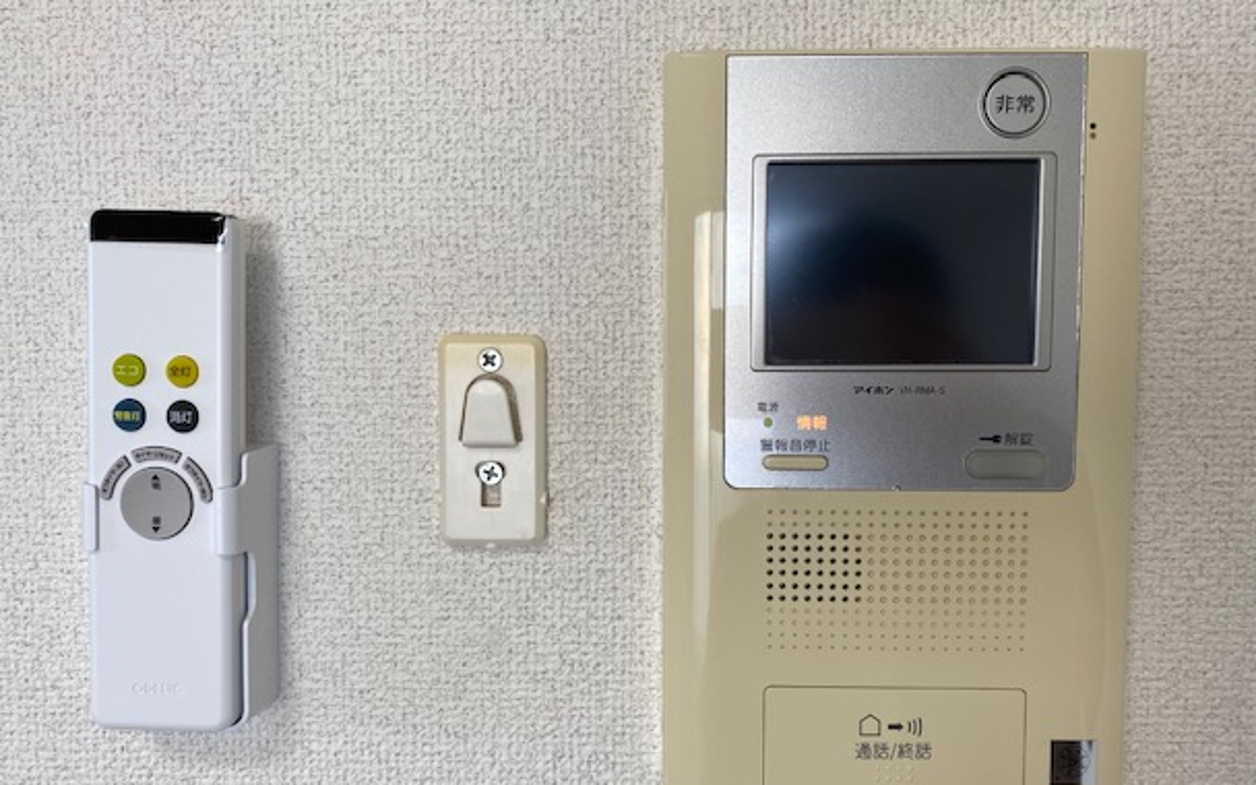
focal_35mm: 29
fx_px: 993
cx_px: 645
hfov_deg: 64.6
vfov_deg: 43.1
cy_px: 413
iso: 32
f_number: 1.8
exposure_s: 1/100
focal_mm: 4.25
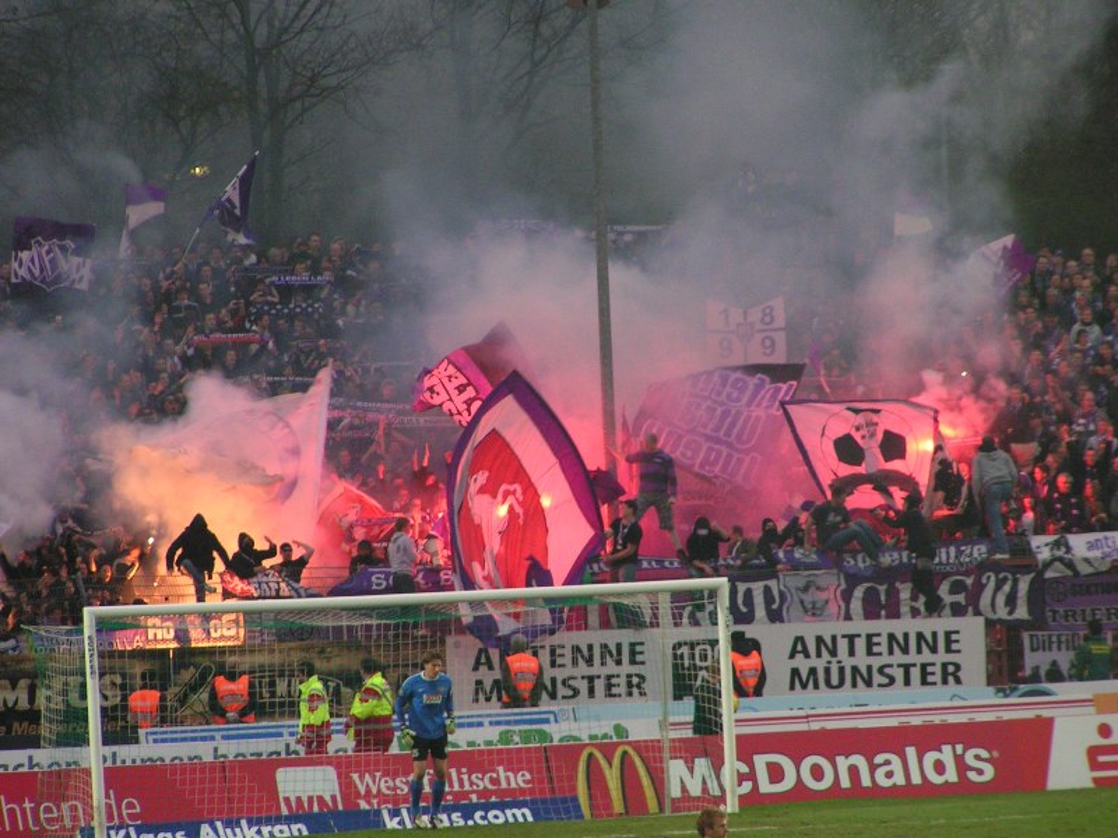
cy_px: 419
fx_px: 10529
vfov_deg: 4.6
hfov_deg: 6.1
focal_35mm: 326
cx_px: 559
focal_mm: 49.8
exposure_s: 1/200
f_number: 3.5
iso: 200
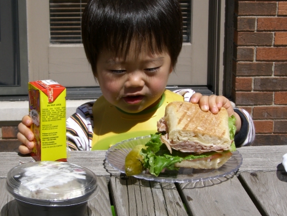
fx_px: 746
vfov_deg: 16.4
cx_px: 149
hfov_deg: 21.8
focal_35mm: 90
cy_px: 87
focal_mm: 10.7
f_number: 5.8
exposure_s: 1/500
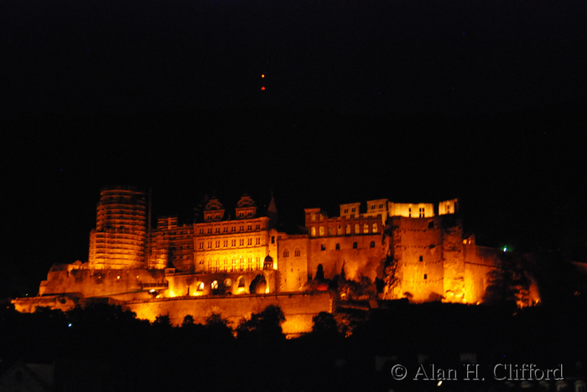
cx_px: 294
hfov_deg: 26.0
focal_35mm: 78
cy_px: 196
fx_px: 1273
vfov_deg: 17.5
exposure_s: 1/1.67
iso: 1600
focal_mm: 52
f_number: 4.8
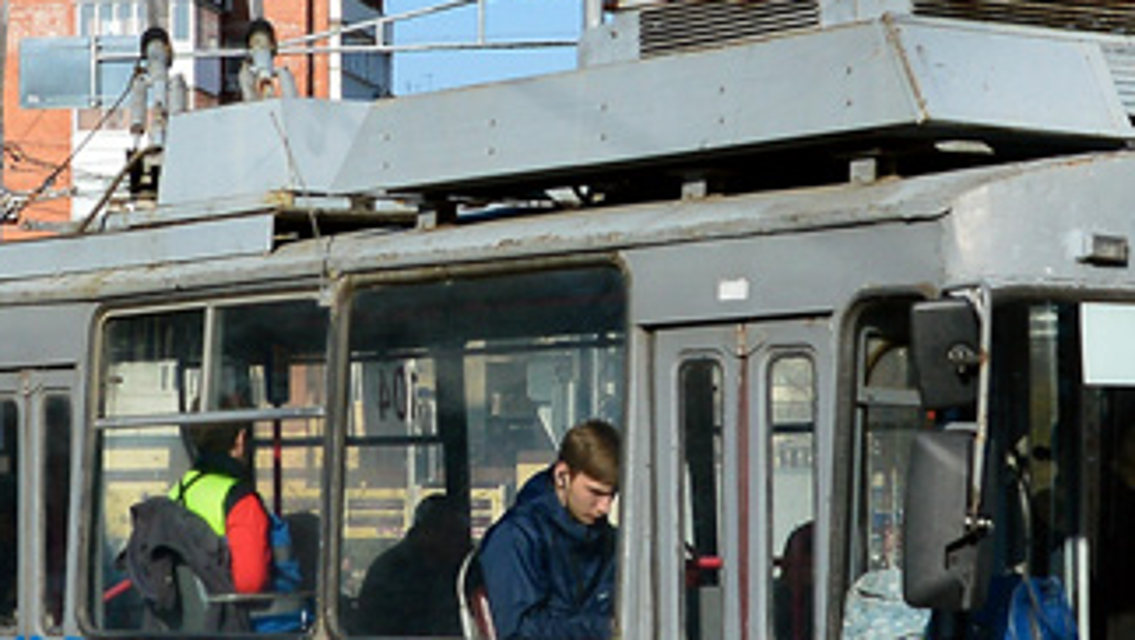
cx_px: 657
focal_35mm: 146
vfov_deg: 8.3
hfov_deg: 14.7
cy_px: 232
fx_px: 4394
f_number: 6.3
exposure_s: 1/1000
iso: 200
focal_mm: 25
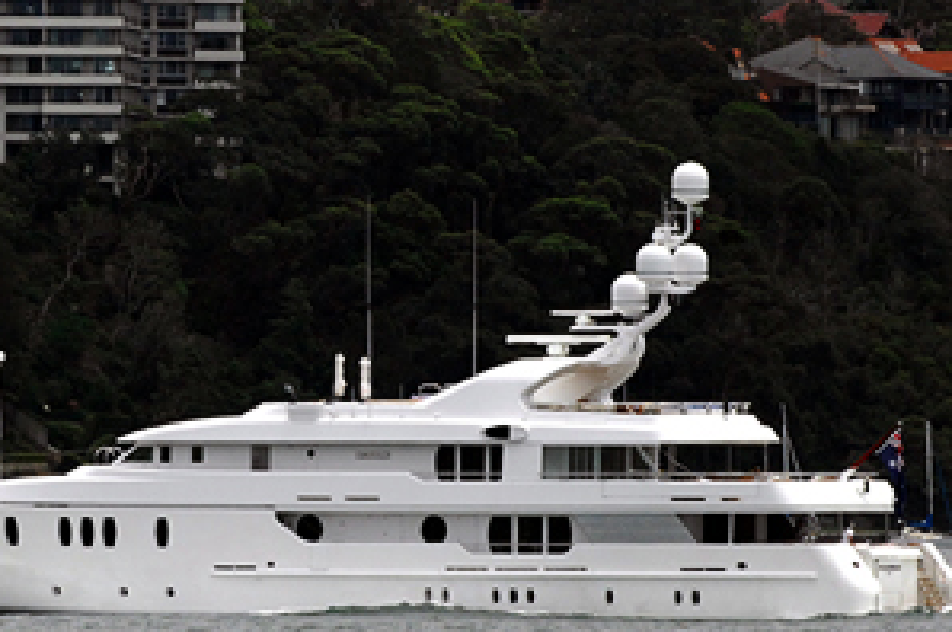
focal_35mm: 605
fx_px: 15981
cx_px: 173
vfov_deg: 2.3
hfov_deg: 3.4
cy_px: 156
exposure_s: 1/1000
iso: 400
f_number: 7.6
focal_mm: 200
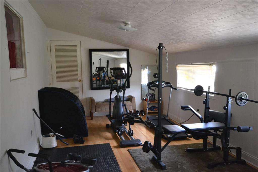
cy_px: 86
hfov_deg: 61.9
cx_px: 129
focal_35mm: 30
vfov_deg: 43.6
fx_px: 215
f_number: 5.6
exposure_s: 1/30
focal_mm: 20
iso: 3200
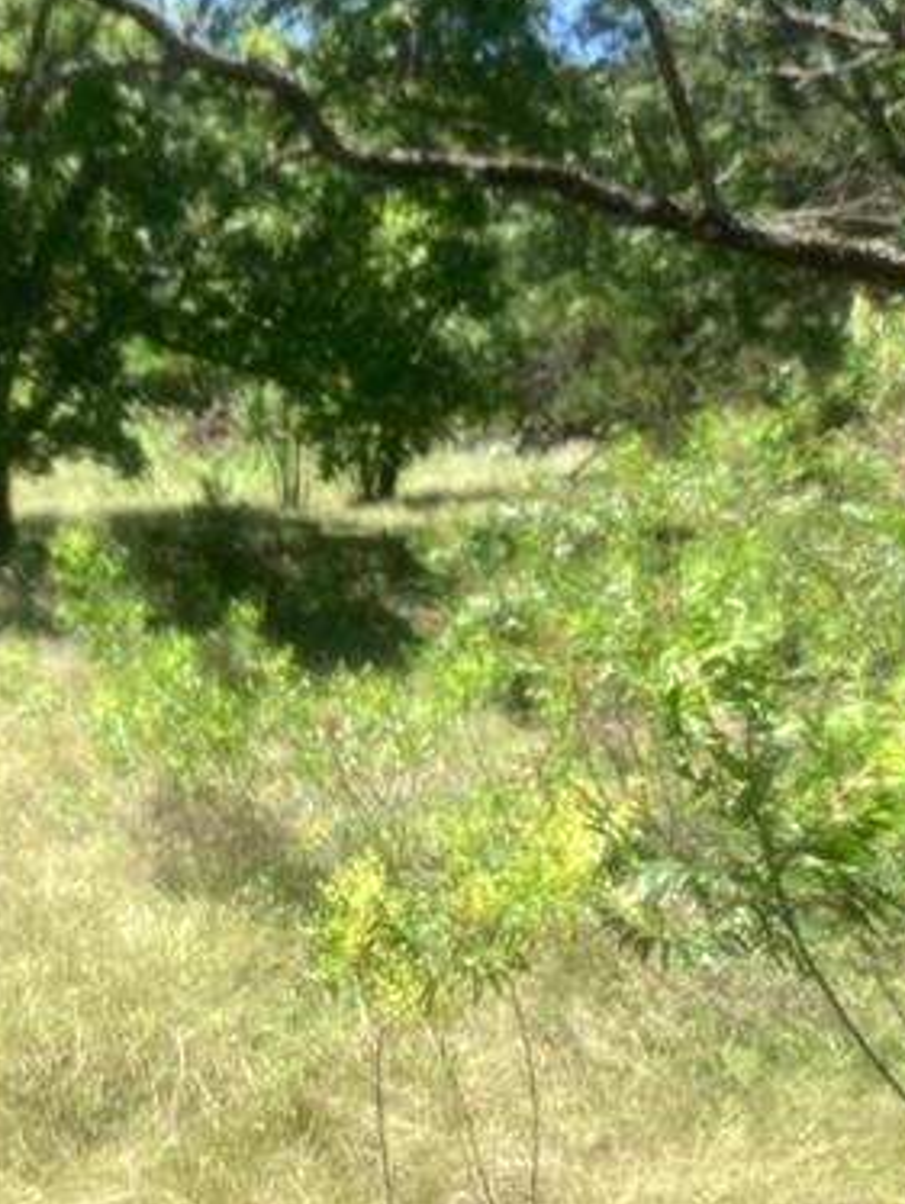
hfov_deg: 27.2
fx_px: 1845
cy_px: 441
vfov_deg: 35.9
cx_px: 229
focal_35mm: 53
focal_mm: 3.3
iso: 25
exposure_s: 1/377
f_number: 2.4
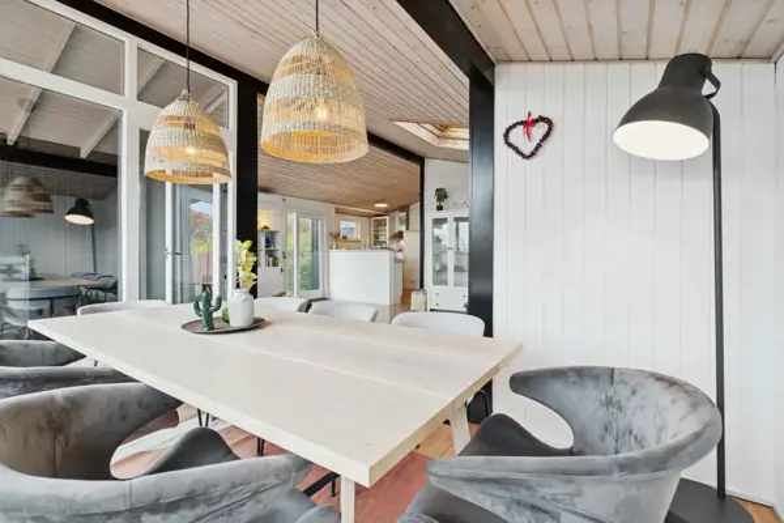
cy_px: 262
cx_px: 392
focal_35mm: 16
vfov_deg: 73.7
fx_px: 348
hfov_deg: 96.7
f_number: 9
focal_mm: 16
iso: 200
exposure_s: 1/20
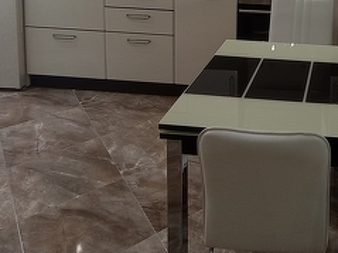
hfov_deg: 25.1
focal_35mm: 75
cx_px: 315
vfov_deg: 18.4
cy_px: -69
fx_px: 732
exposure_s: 1/33.3
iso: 175
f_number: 2.2
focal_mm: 1.65
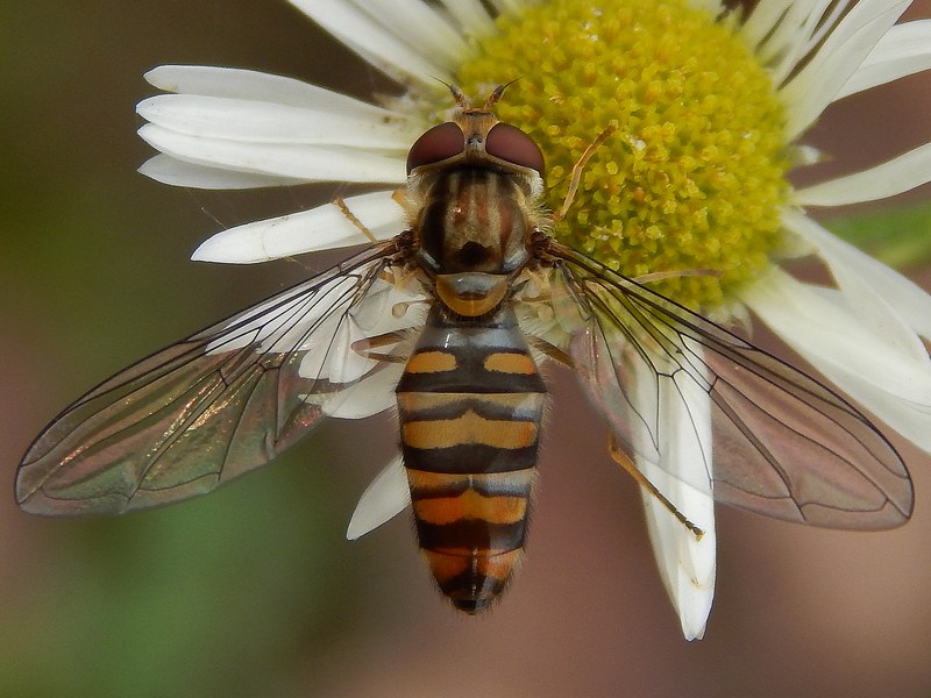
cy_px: 349
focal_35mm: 132
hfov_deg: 14.9
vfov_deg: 11.2
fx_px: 3550
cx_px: 466
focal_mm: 23.4
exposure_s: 1/100
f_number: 4.8
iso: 125
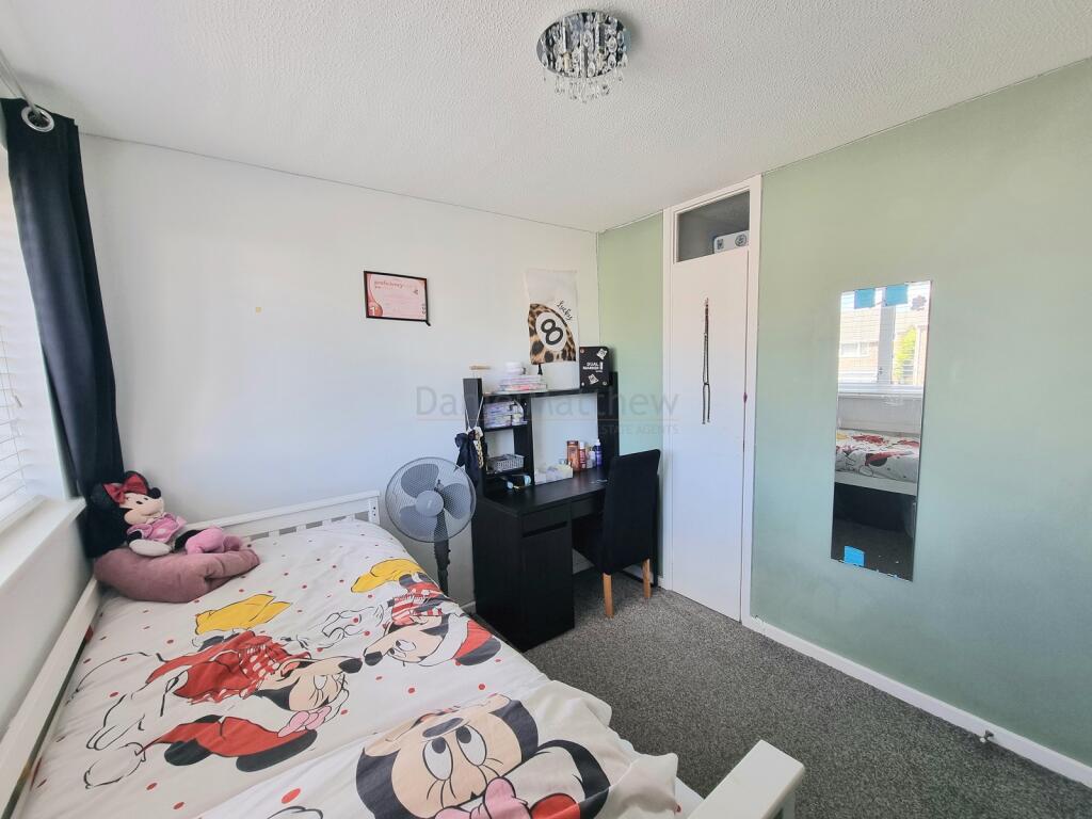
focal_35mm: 13
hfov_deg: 106.2
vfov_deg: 89.9
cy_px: 410
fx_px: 410
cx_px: 546
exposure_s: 1/50
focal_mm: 2.2
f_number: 2.2
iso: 50
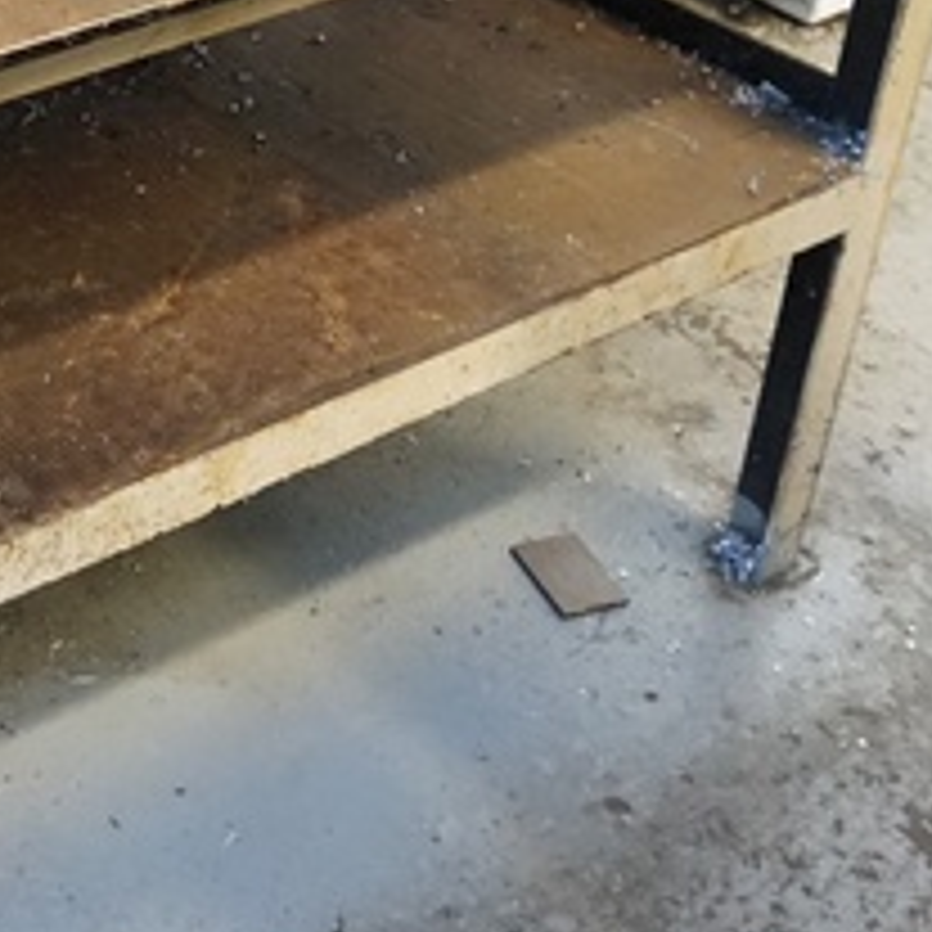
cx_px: 9
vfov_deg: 24.1
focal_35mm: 71
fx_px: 2163
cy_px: 270
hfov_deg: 23.4
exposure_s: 1/125
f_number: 3.5
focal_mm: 16
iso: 3200
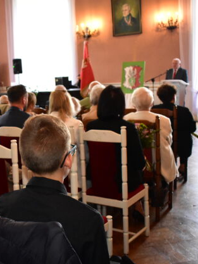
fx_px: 349
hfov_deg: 30.8
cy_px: 132
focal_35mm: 46
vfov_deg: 41.5
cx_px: 34
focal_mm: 21
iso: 6400
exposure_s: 1/200
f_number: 4
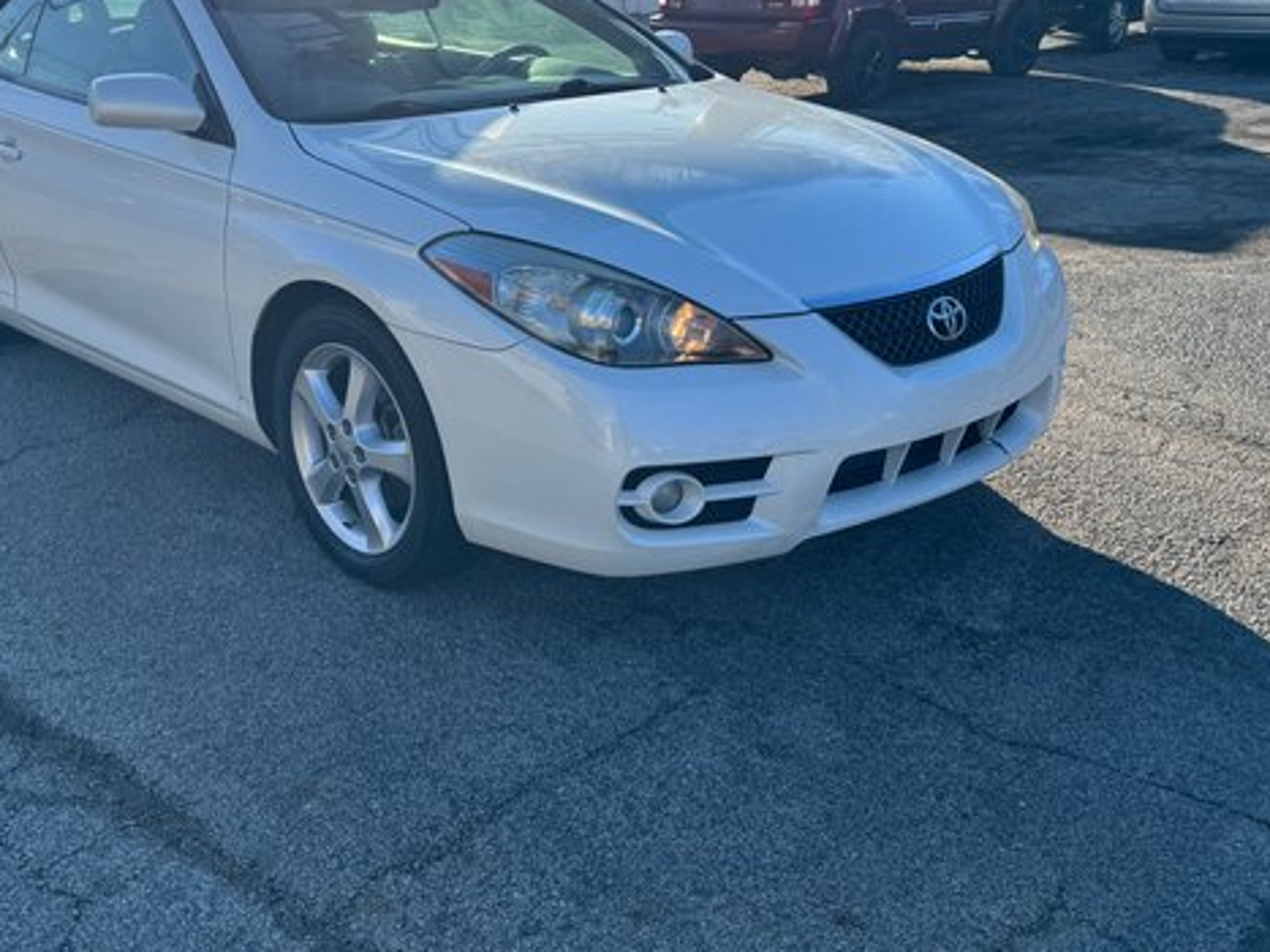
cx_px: 566
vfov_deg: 38.3
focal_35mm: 37
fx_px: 1357
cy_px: 329
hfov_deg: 50.1
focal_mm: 6.76
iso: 80
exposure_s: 1/2252
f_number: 1.78
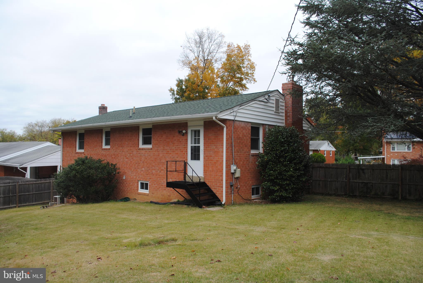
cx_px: 212
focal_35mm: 27
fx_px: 318
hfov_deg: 67.3
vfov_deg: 48.0
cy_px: 142
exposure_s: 1/200
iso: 100
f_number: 5.6
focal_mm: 18
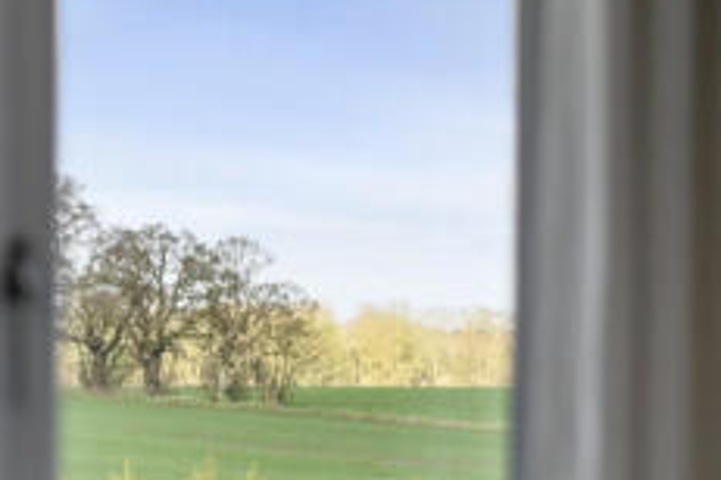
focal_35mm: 142
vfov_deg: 9.6
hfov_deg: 14.3
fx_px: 2844
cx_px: 22
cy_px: 415
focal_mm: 50
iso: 400
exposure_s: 1/4000
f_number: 1.8
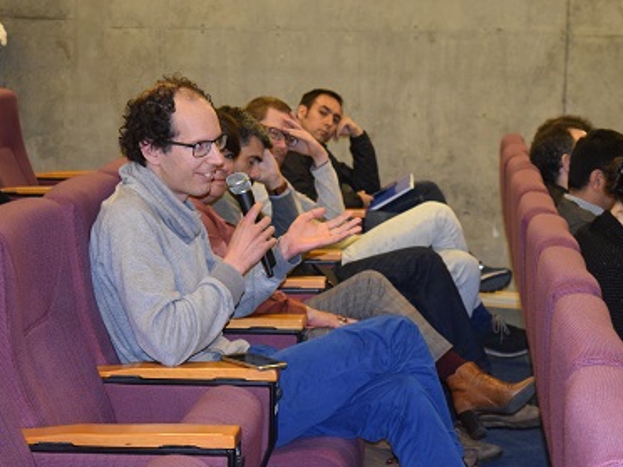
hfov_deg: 21.6
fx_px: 1630
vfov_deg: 16.3
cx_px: 353
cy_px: 234
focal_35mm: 91
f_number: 5.6
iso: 2200
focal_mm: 55
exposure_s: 1/60
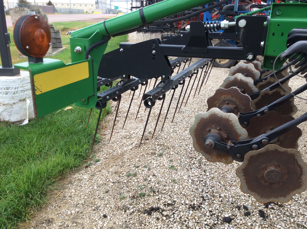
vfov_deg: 44.1
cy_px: 114
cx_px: 154
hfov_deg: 56.9
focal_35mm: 32
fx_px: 283
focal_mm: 3.3
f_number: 2.4
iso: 32
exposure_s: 1/178
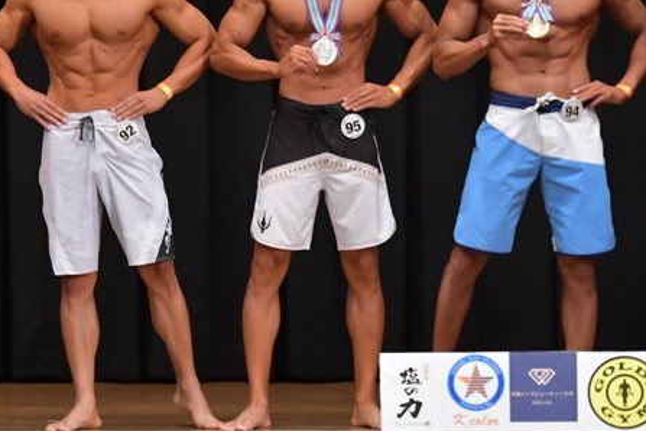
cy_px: 93
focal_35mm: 350
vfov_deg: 3.9
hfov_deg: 5.9
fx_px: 6280
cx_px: 87
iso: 6400
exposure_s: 1/400
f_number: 5.6
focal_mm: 135
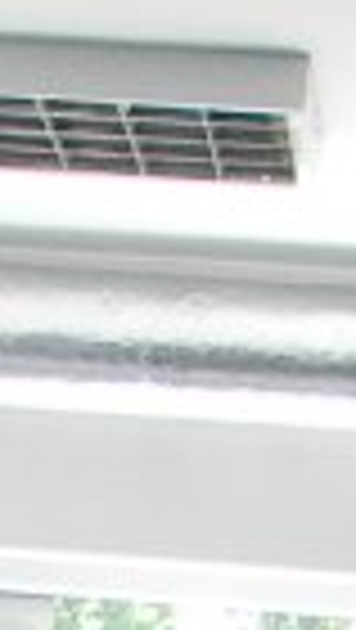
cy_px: 1436
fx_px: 4671
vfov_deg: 7.3
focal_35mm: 279
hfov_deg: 4.3
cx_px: -329
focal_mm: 5
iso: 295
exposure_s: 1/124
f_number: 3.5
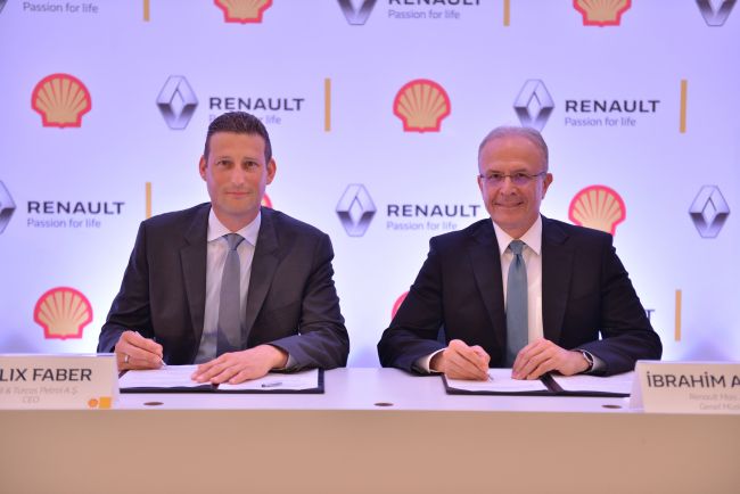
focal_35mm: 58
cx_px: 370
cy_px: 247
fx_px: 1193
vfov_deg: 23.4
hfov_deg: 34.5
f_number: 2.8
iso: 250
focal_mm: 58
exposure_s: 1/100
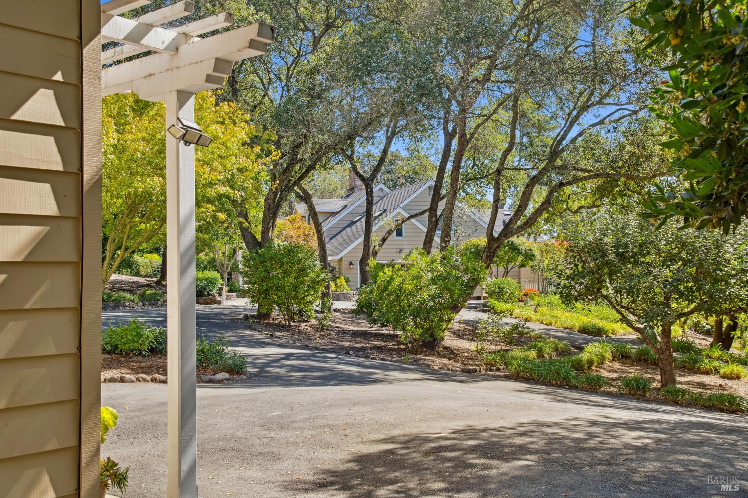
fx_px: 852
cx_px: 374
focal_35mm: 41
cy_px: 249
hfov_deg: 47.4
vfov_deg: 32.6
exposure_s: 1/250
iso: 400
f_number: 8
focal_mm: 41
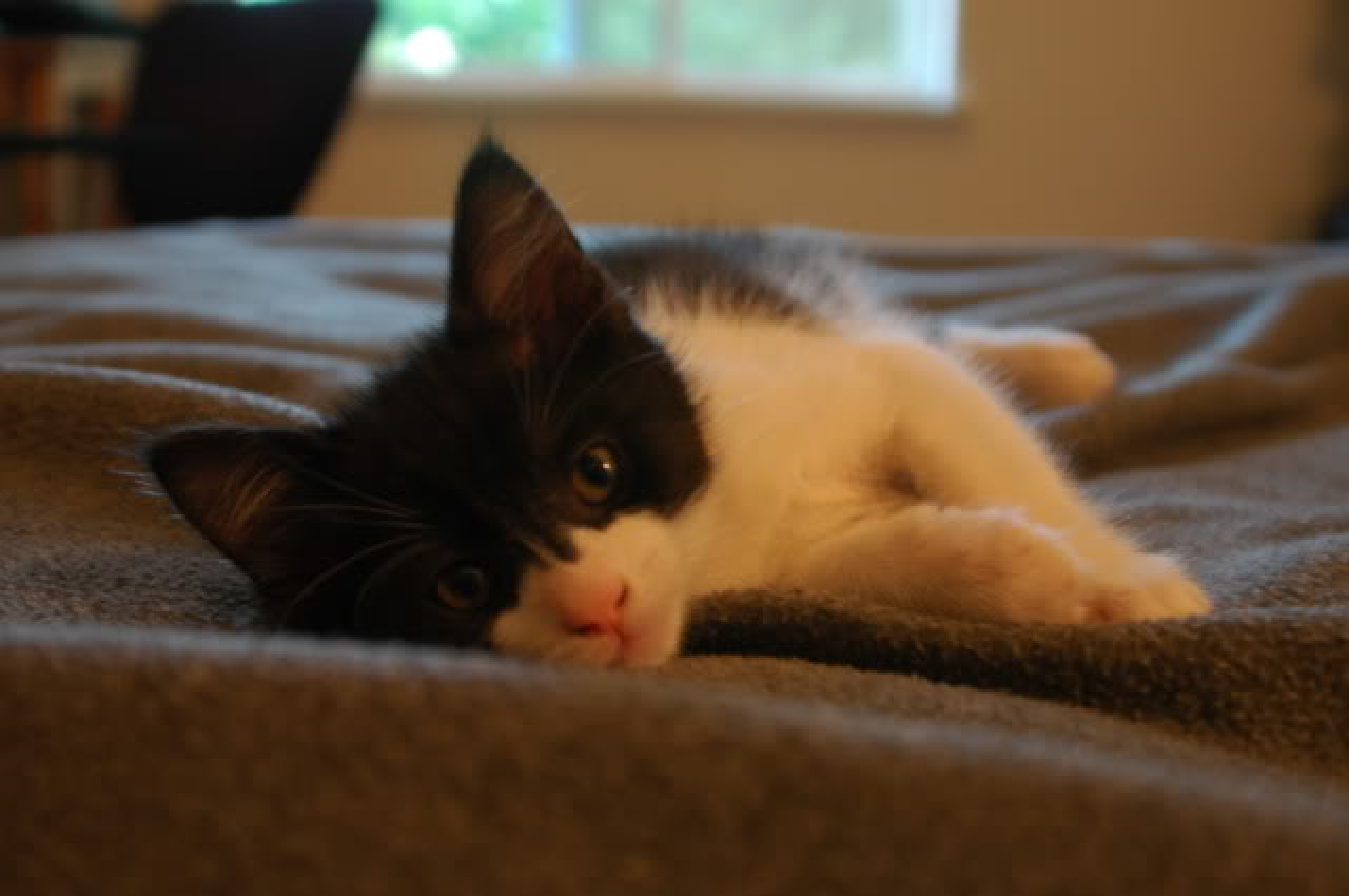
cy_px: 448
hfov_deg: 46.5
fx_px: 1572
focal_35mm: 42
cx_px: 674
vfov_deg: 31.8
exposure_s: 1/10
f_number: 3.5
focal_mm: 28
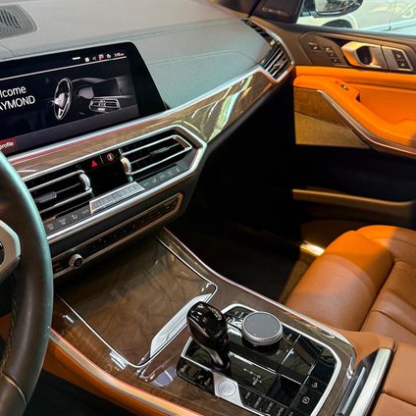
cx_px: 175
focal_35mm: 32
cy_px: 182
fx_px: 435
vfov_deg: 51.0
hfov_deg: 50.9
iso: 400
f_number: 1.78
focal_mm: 6.76
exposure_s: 1/60
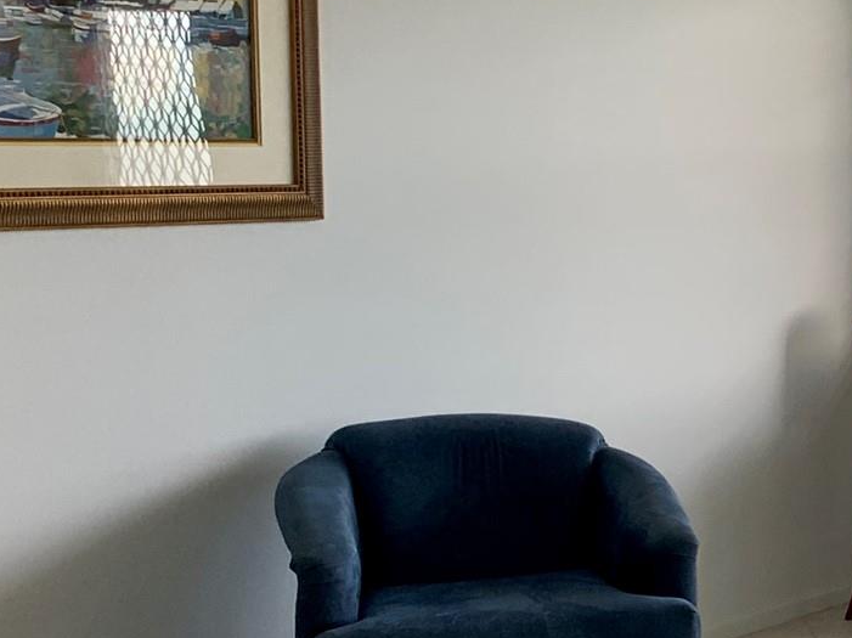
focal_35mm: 76
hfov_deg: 22.9
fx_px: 1870
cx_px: 1102
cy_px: 389
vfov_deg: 19.3
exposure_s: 1/121
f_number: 1.8
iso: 64
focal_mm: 4.25
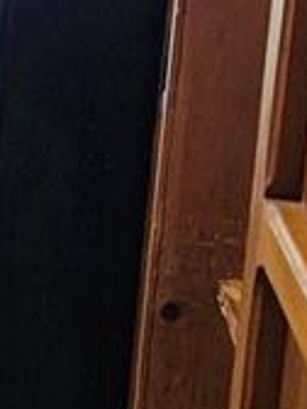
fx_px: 1939
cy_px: 75
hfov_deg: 8.5
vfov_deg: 12.0
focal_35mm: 164
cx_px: -365
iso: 800
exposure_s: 1/120
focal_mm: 5.4
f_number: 1.8
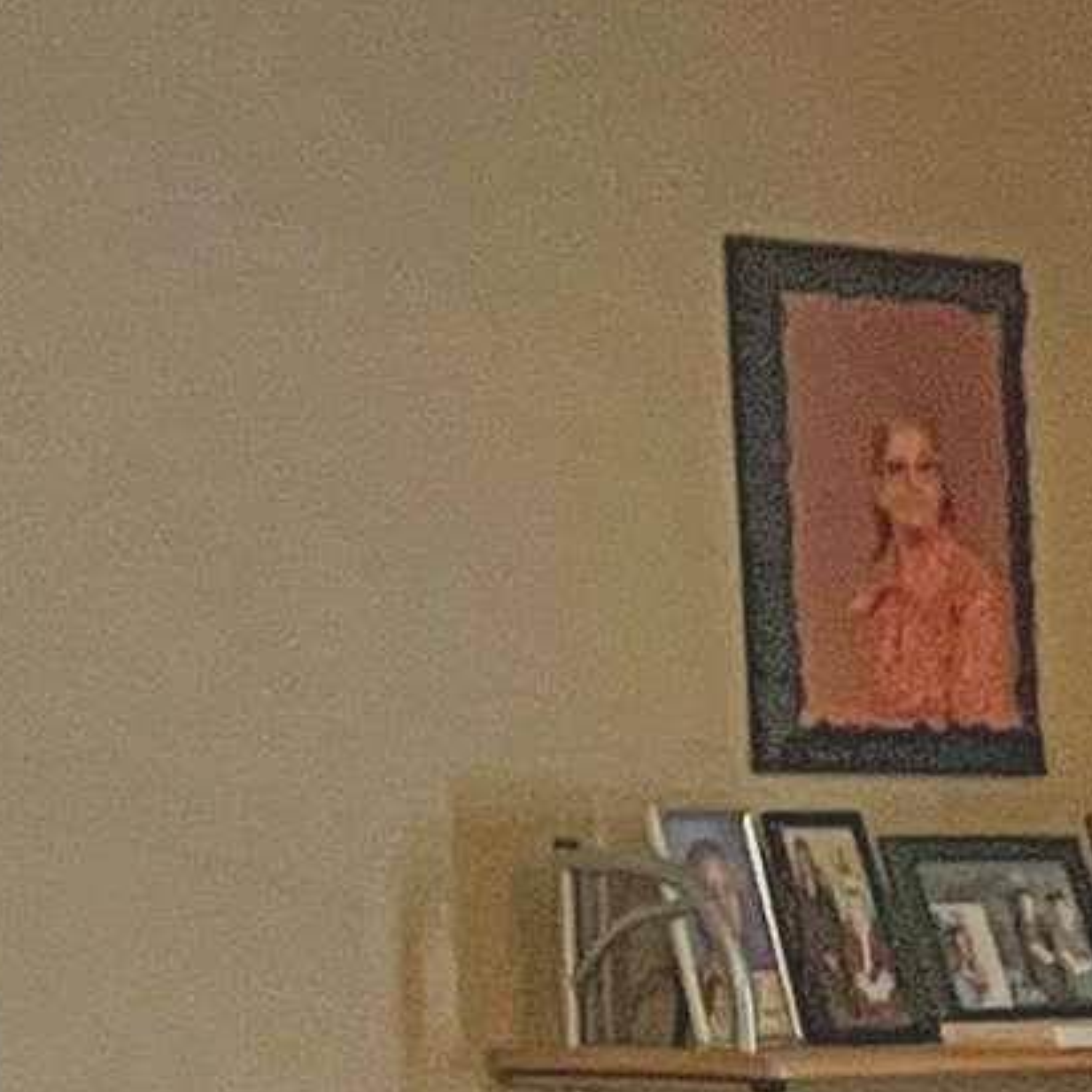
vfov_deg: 8.9
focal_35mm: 185
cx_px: 1916
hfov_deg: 9.1
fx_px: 6603
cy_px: 2224
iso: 640
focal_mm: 3.99
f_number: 1.8
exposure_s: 1/24
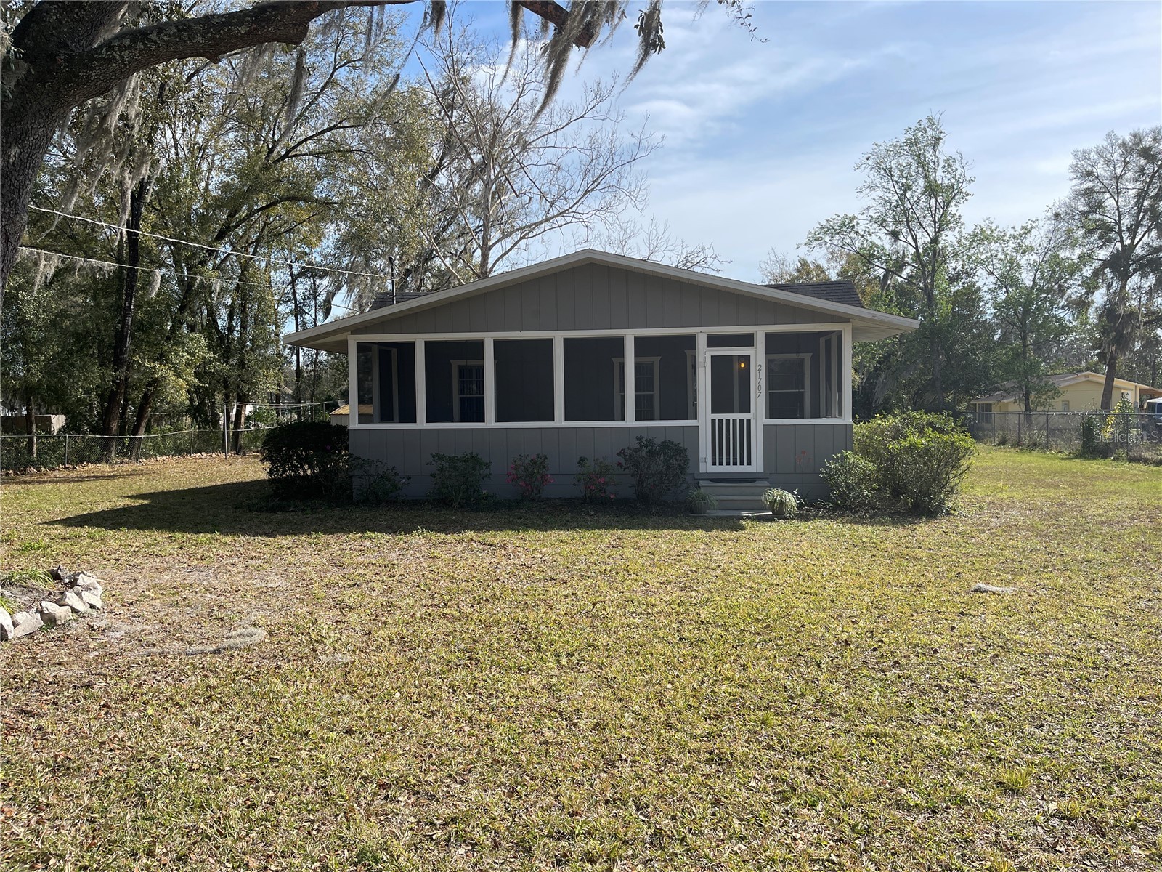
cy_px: 436
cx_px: 581
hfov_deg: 69.4
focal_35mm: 25
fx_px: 839
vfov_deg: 54.9
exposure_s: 1/2717
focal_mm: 5.1
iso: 32
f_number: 1.6
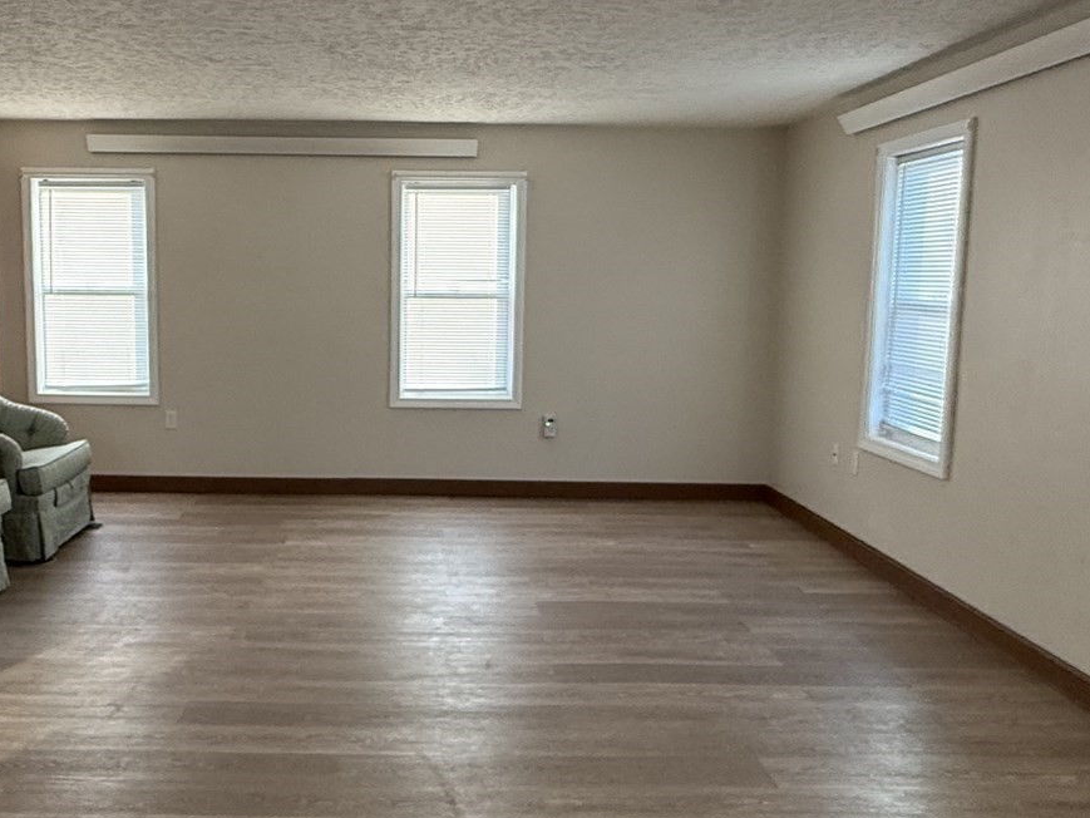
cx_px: 416
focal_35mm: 33
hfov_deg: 54.8
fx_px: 1039
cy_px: 401
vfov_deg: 43.0
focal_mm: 2.22
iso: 250
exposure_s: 1/99
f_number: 2.2
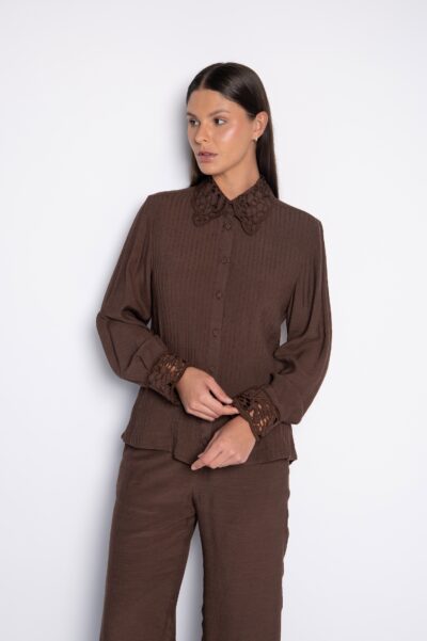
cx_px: 214
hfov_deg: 29.2
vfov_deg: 42.8
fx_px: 819
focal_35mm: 46
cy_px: 320
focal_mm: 46
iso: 200
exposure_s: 1/160
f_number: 5
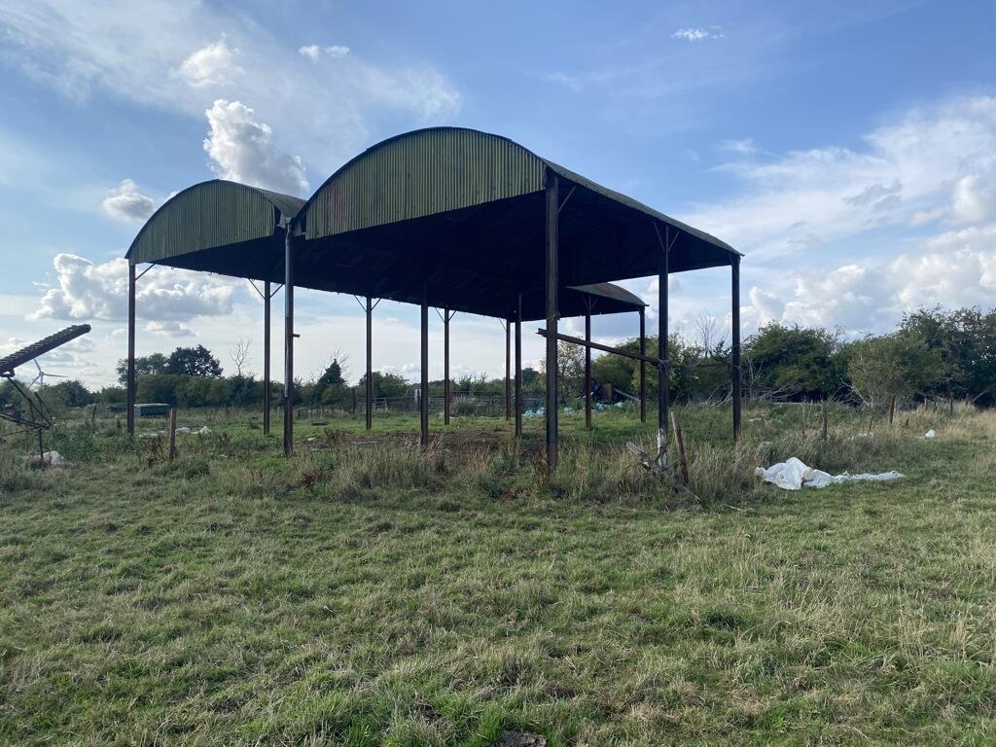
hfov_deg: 67.3
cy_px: 374
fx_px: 748
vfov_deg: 53.1
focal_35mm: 26
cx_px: 498
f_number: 1.8
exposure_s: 1/2755
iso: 32
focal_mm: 4.25
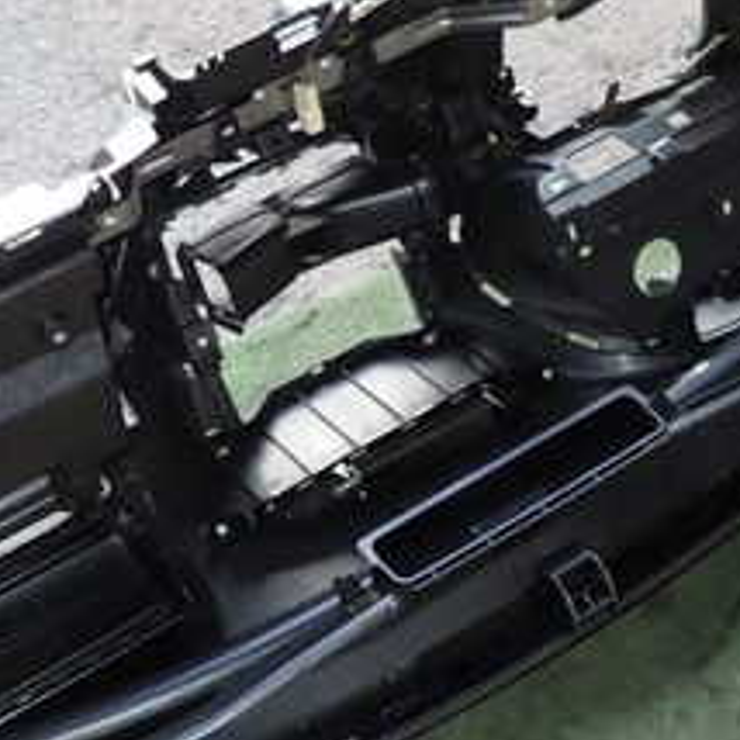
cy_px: 356
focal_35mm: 62
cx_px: 308
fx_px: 1500
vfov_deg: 27.7
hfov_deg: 27.7
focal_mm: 4.5
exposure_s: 1/80
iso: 100
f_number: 2
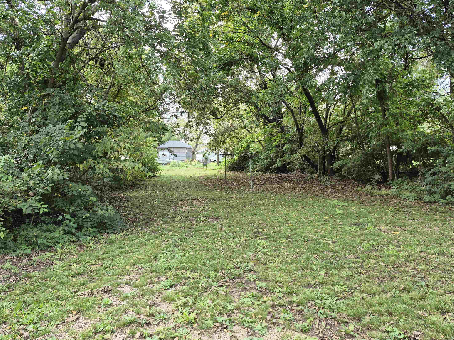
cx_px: 224
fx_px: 315
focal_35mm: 24
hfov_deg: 71.6
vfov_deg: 56.8
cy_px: 169
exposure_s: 1/180
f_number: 1.8
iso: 32
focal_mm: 5.4
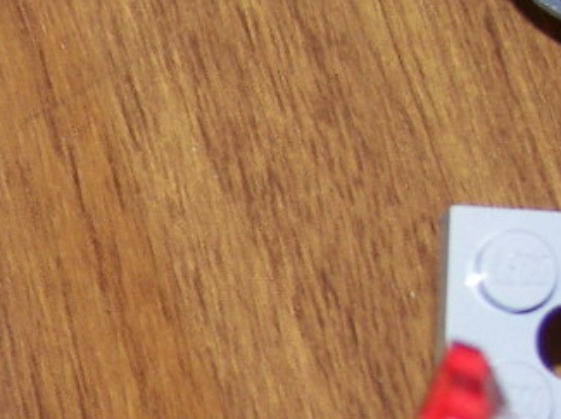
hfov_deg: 5.6
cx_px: -402
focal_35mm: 347
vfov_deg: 4.3
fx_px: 5617
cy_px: 385
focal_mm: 14.5
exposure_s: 1/40
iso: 100
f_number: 2.8
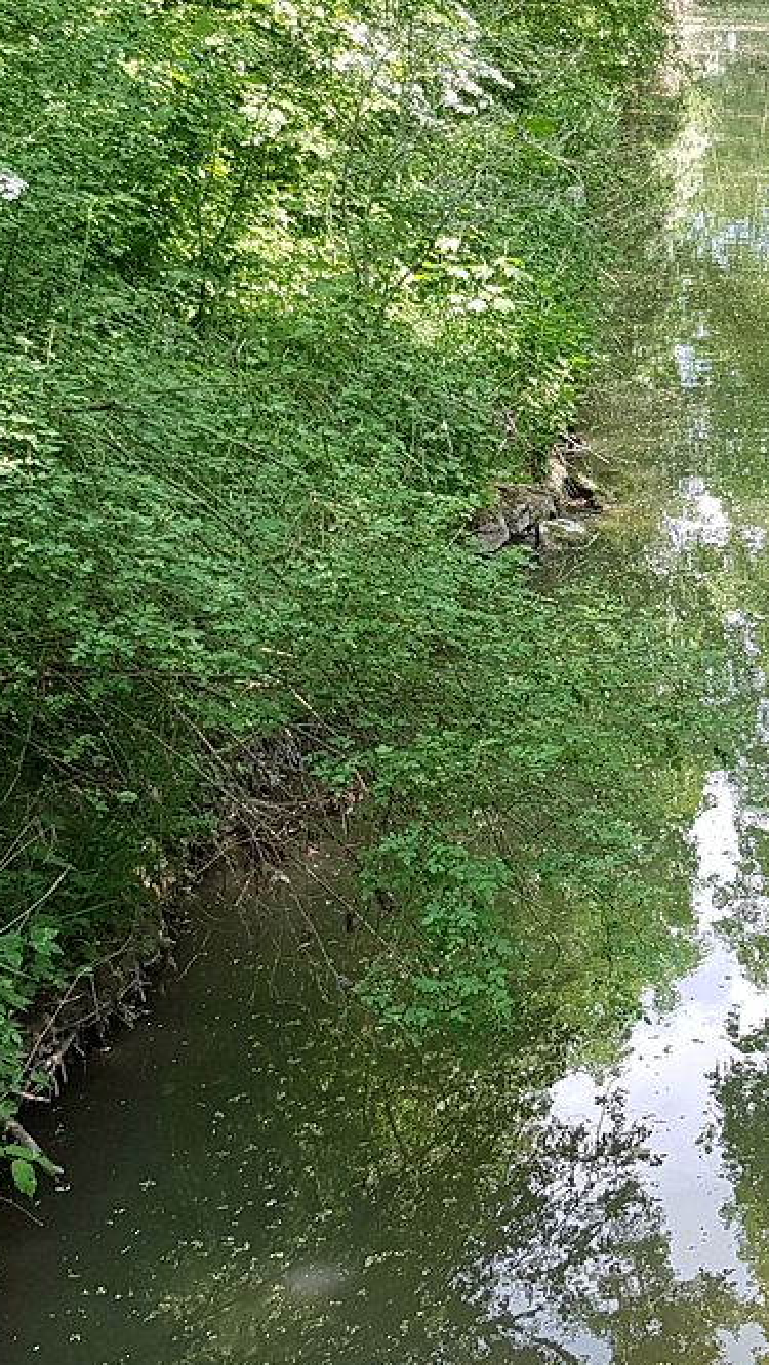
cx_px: 796
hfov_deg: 17.3
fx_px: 2463
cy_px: 459
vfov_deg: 30.8
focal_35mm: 68
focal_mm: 4.2
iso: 50
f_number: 1.7
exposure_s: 1/301
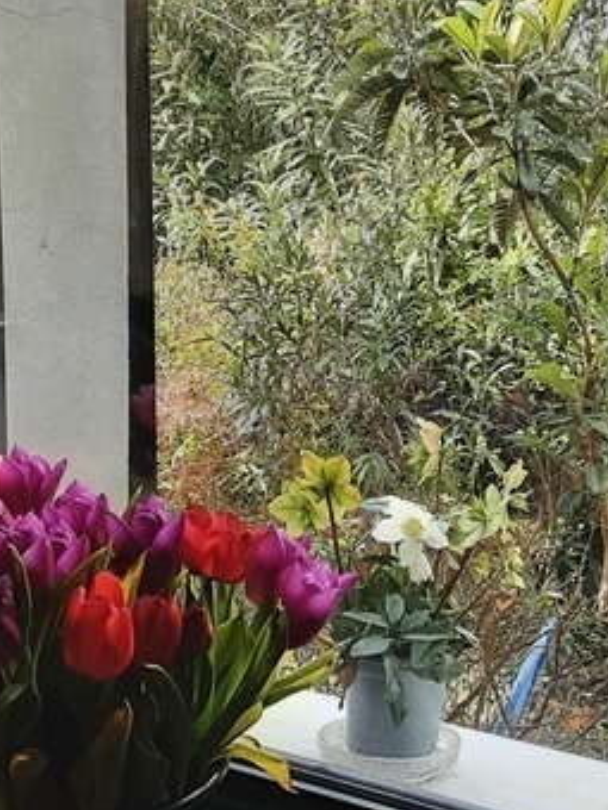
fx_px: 1429
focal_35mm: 61
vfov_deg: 31.7
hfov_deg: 24.0
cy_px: 379
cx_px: 343
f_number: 1.9
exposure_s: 1/152
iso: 40
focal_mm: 2.91
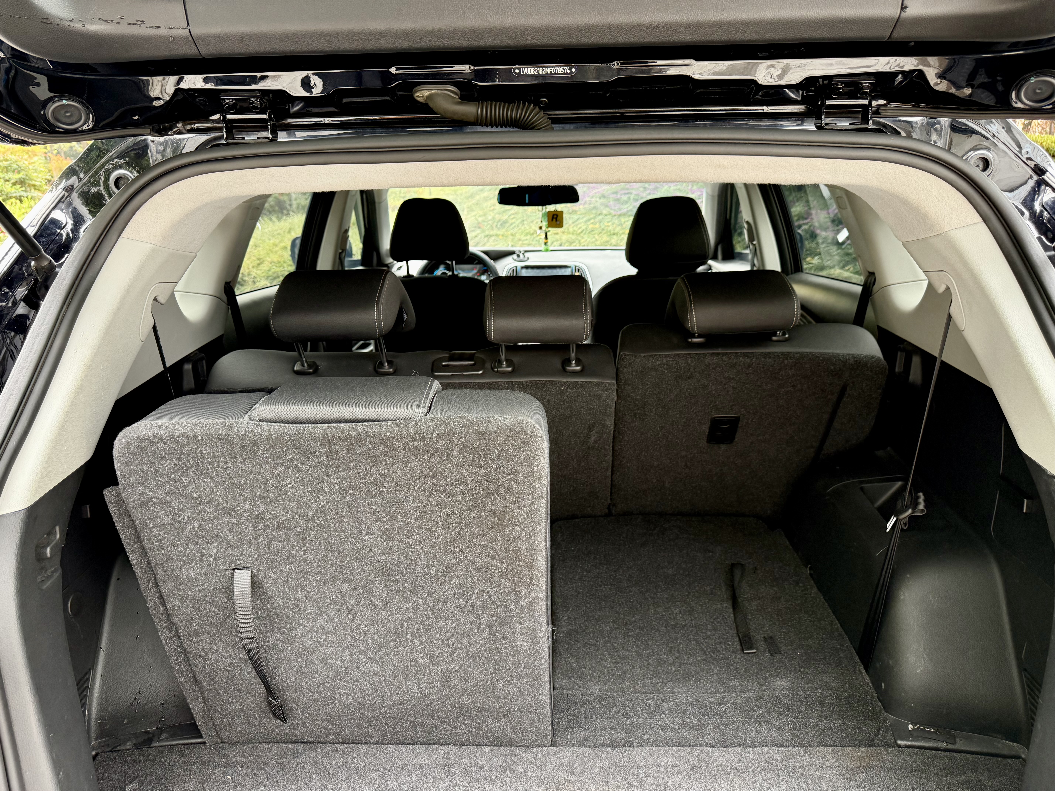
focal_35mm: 24
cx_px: 528
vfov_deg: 56.8
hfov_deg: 71.6
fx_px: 731
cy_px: 396
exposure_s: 1/100
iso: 200
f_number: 1.78
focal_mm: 6.76
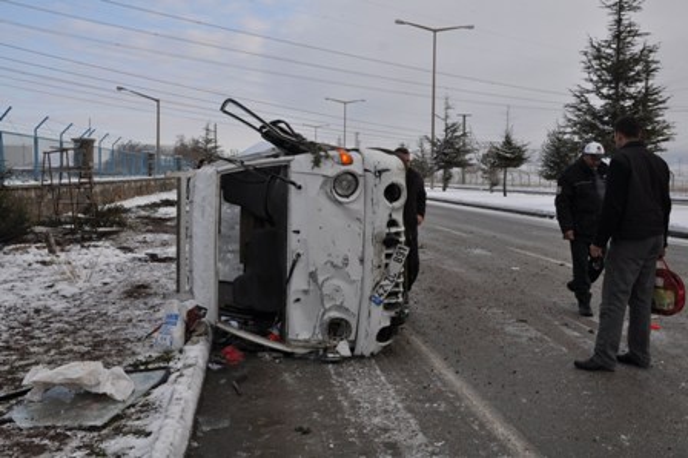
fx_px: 687
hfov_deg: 53.2
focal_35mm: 36
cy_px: 229
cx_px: 344
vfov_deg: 36.8
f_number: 8
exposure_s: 1/250
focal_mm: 24
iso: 200
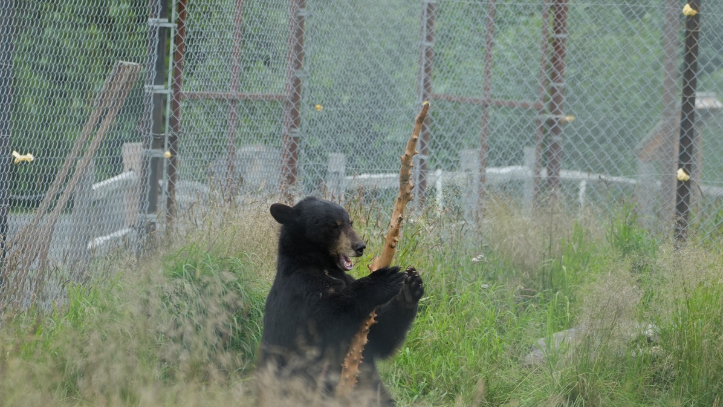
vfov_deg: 3.3
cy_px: 201
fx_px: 7094
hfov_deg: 5.8
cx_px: 361
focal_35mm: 370
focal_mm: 235
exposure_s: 1/250
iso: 400
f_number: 5.6
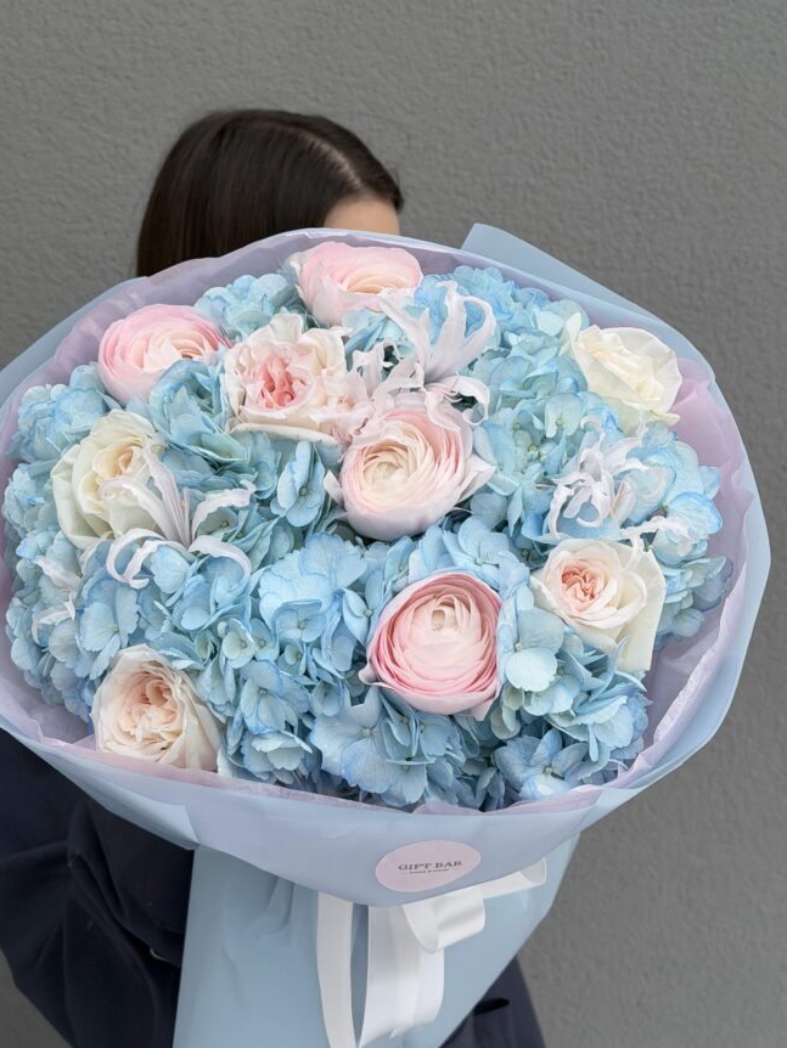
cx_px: 366
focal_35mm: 57
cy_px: 569
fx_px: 1727
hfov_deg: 25.7
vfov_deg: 33.8
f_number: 1.78
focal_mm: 6.76
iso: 64
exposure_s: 1/917
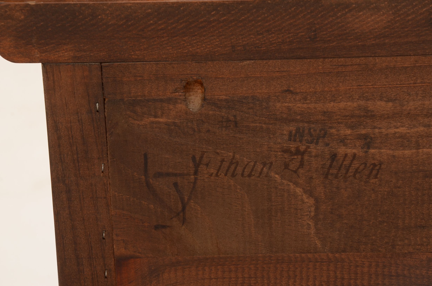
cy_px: 143
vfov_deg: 8.7
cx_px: 216
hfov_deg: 13.1
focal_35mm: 158
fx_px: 1886
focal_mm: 105
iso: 200
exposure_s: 1/125
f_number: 11
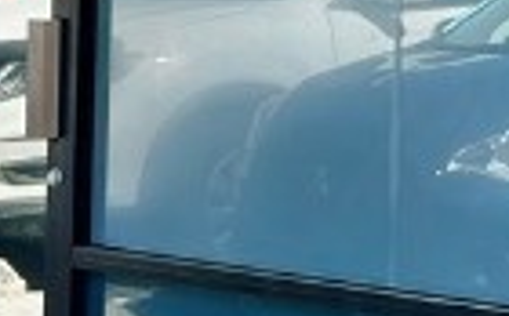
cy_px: -229
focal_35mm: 202
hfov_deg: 10.1
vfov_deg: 6.4
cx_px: 709
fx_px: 2798
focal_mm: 5.7
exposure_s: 1/827
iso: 50
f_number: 1.5
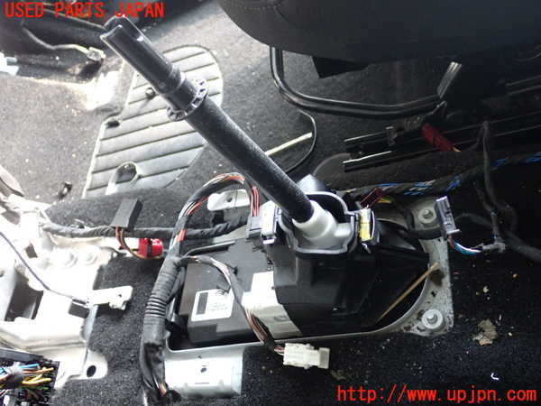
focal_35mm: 41
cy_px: 203
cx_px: 270
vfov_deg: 35.1
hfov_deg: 45.8
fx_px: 641
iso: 1000
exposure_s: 1/125
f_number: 2.8
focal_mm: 7.31
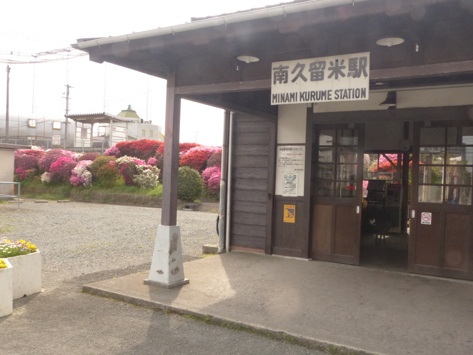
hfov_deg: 52.6
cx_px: 236
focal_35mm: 35
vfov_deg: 40.7
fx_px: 478
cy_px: 178
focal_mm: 6.3
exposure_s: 1/160
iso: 400
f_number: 6.3
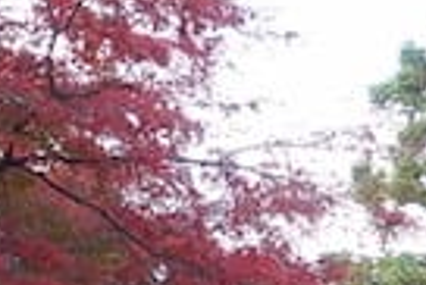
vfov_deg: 5.8
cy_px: 390
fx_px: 2784
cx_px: -50
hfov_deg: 8.7
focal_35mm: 235
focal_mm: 14.5
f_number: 4
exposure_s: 1/100
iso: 125
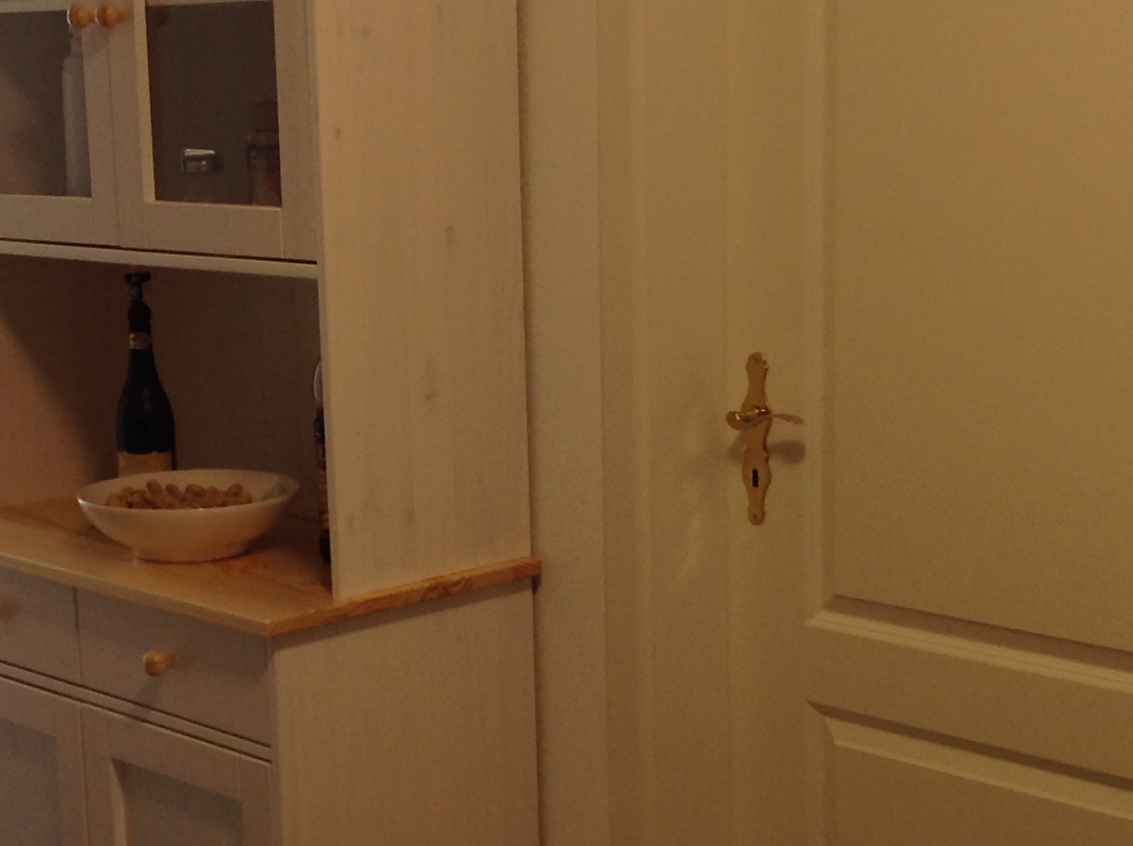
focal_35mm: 84
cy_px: 484
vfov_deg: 17.5
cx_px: 215
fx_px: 2746
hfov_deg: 23.0
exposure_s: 1/15
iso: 50
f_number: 2.4
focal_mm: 4.28
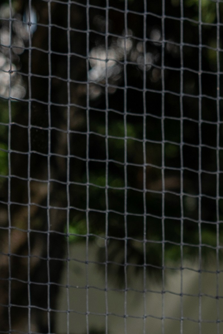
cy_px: 496
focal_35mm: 437
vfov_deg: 4.7
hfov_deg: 3.1
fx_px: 4060
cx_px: 282
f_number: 2.8
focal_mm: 85
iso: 100
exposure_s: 1/2000
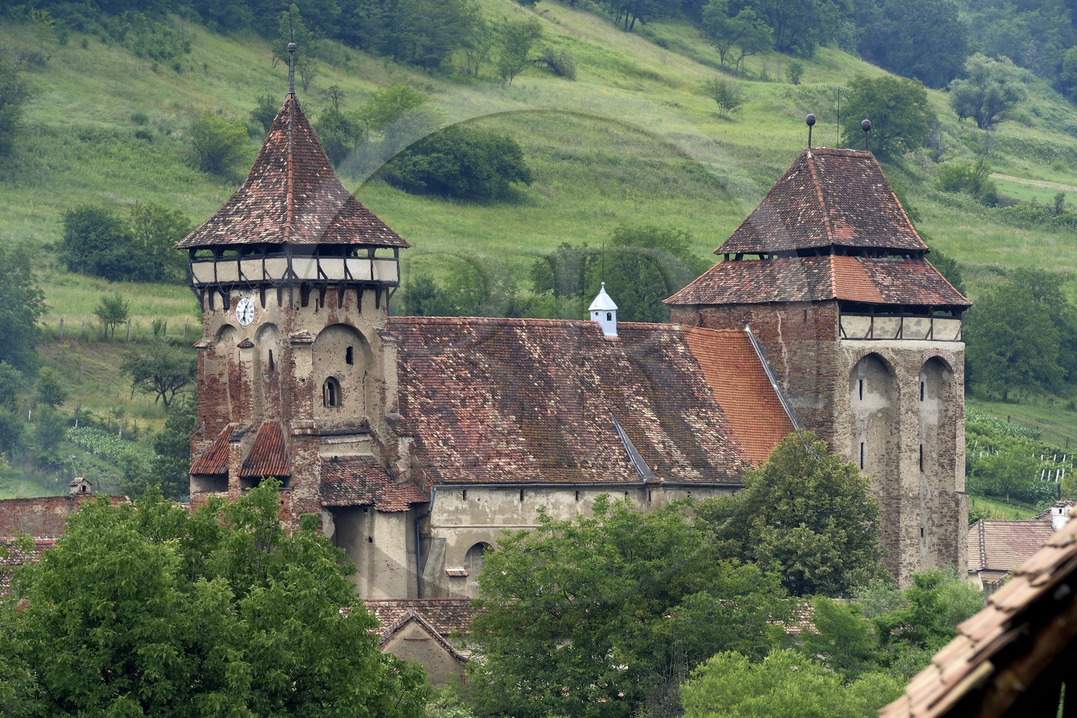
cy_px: 359
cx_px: 538
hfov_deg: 10.3
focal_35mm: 200
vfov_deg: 6.9
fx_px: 5982
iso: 400
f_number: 10
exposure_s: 1/200
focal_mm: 200
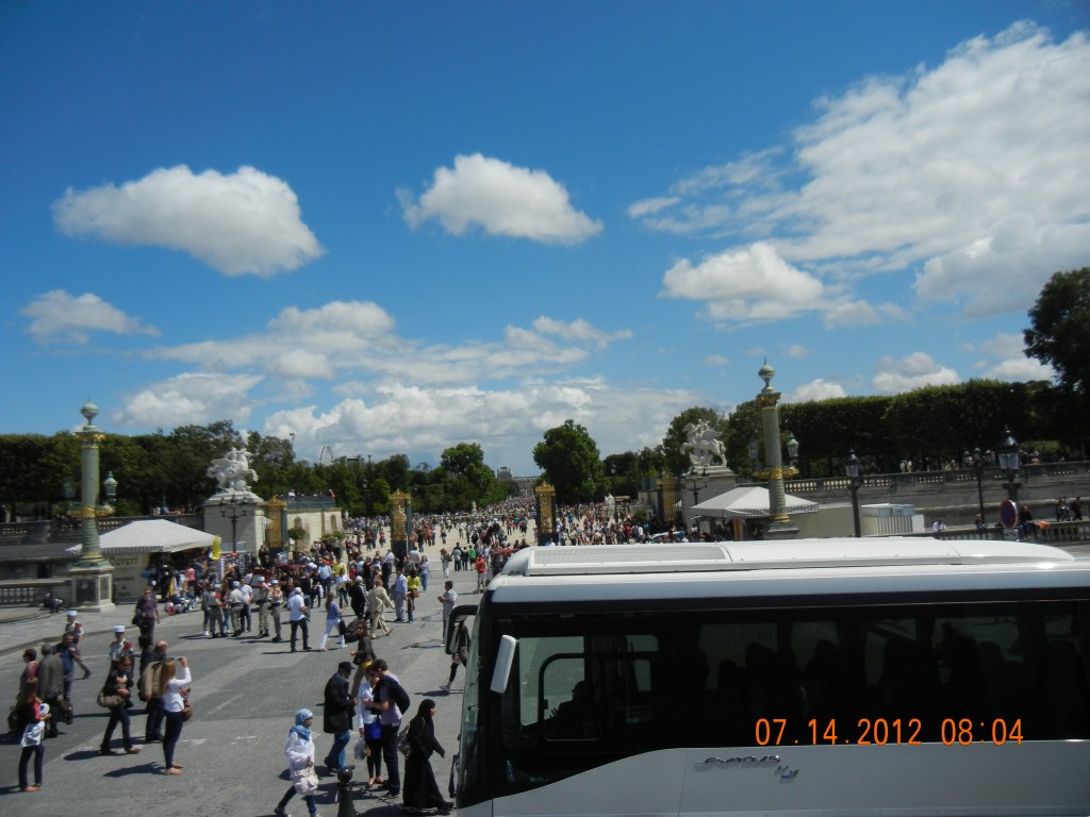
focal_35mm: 30
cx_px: 545
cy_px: 408
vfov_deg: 46.8
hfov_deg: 60.0
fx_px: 945
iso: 160
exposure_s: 1/870
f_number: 7
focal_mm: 5.4
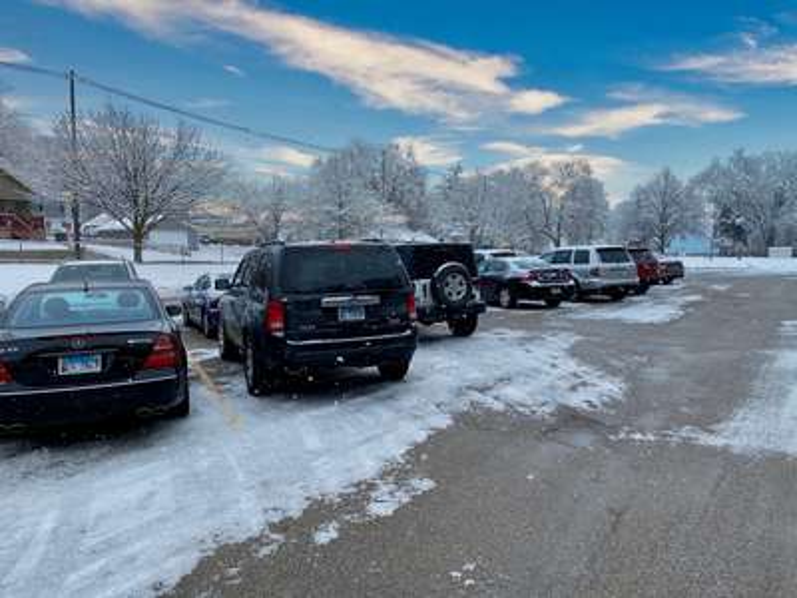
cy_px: 299
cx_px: 398
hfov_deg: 67.3
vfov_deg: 53.1
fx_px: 599
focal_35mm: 26
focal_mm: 4.25
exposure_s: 1/2463
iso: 32
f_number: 1.8
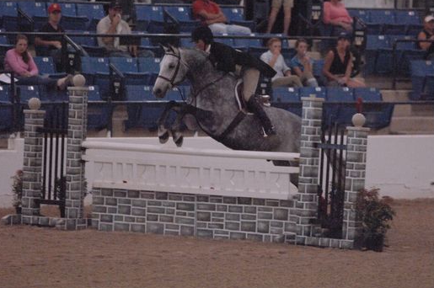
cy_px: 115
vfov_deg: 3.7
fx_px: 4491
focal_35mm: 373
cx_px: 250
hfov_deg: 5.5
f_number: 2.8
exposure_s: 1/320
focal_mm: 200
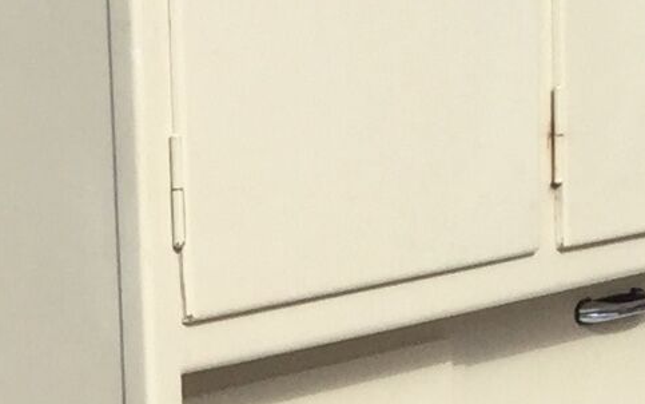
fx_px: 3903
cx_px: 315
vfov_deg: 5.8
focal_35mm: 222
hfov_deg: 9.4
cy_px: 726
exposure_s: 1/1597
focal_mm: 3.3
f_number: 2.4
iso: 25
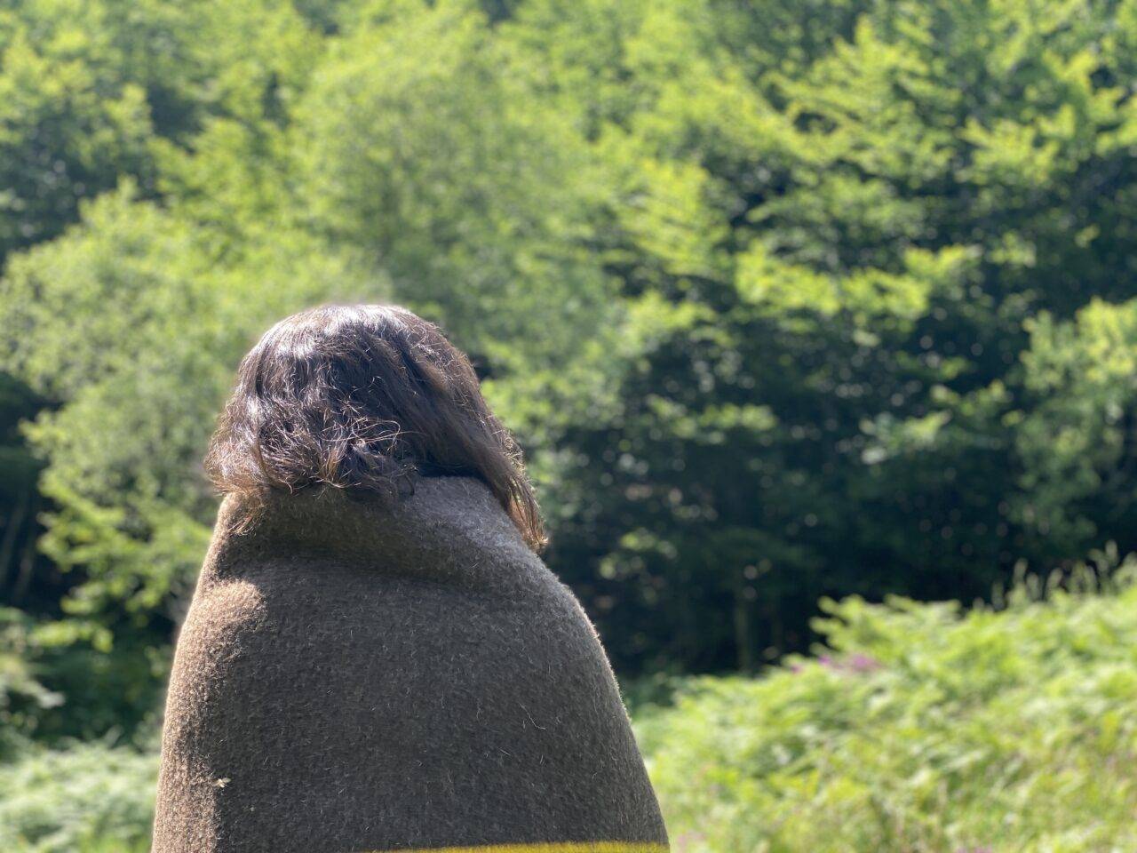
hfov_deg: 36.8
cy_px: 426
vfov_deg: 28.0
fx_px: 1708
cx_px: 568
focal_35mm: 52
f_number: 2
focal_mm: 6
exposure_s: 1/311
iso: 20
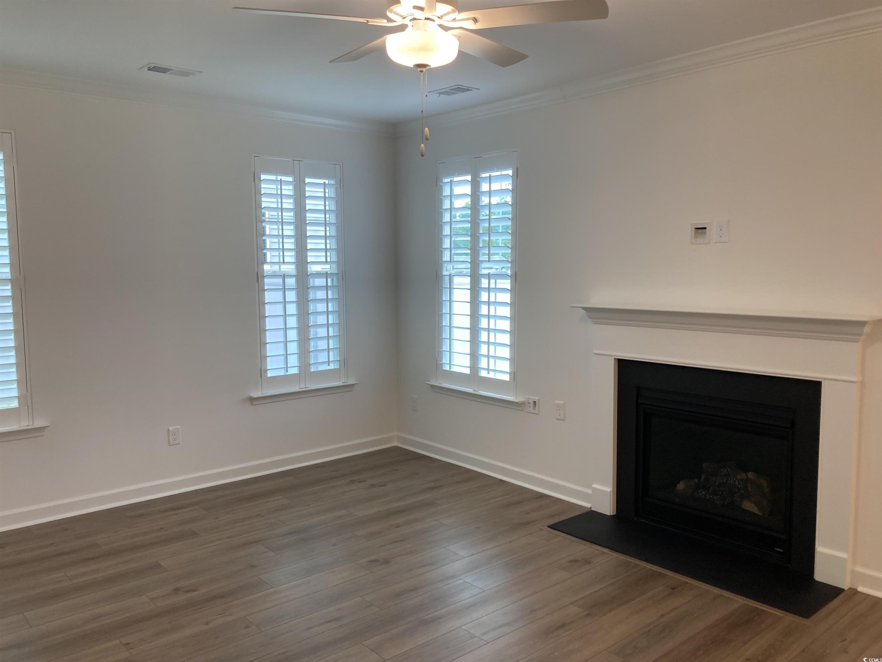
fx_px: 713
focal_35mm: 28
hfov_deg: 63.4
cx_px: 441
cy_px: 331
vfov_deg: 49.7
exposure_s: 1/60
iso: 50
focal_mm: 3.99
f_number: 1.8
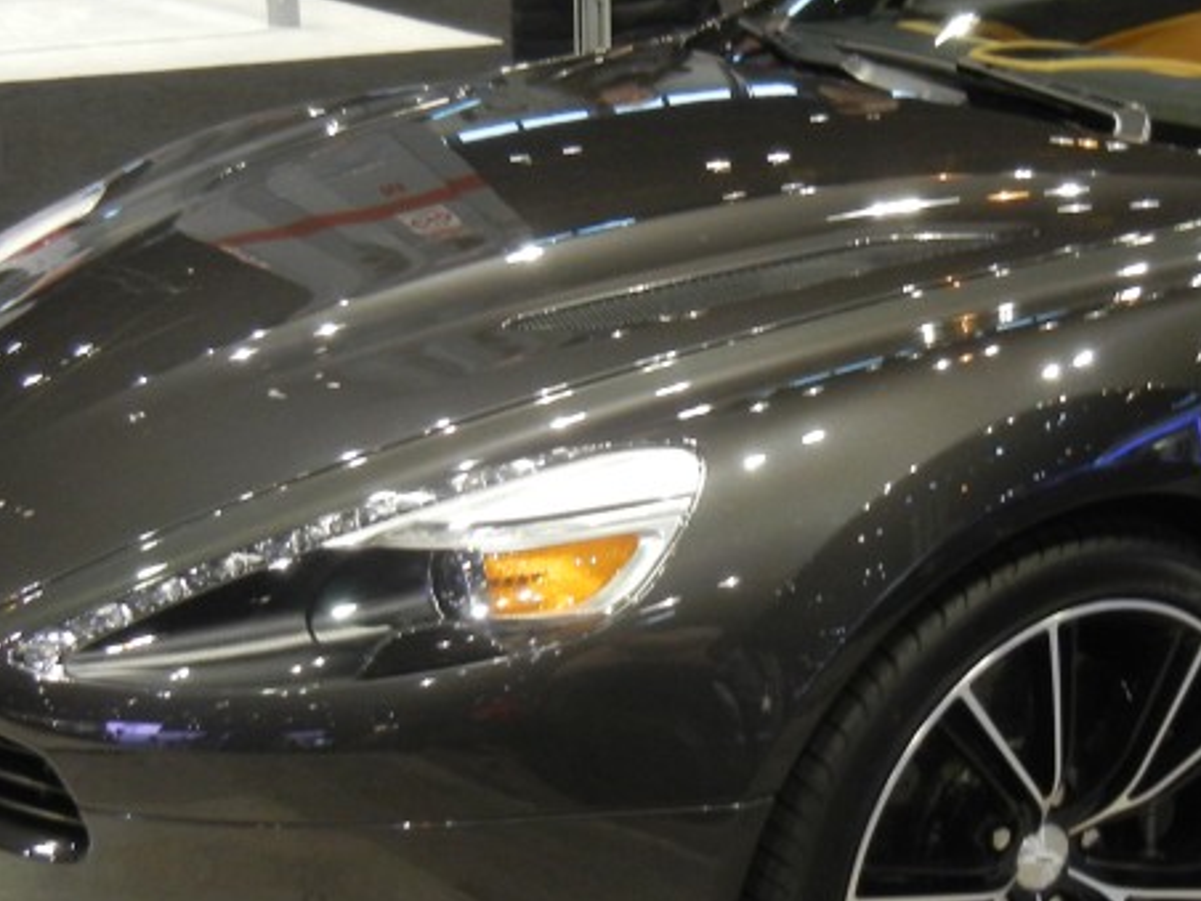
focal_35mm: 68
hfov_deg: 28.5
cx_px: 717
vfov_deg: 21.6
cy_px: 439
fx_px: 2359
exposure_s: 1/45
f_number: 3.5
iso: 400
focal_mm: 5.4
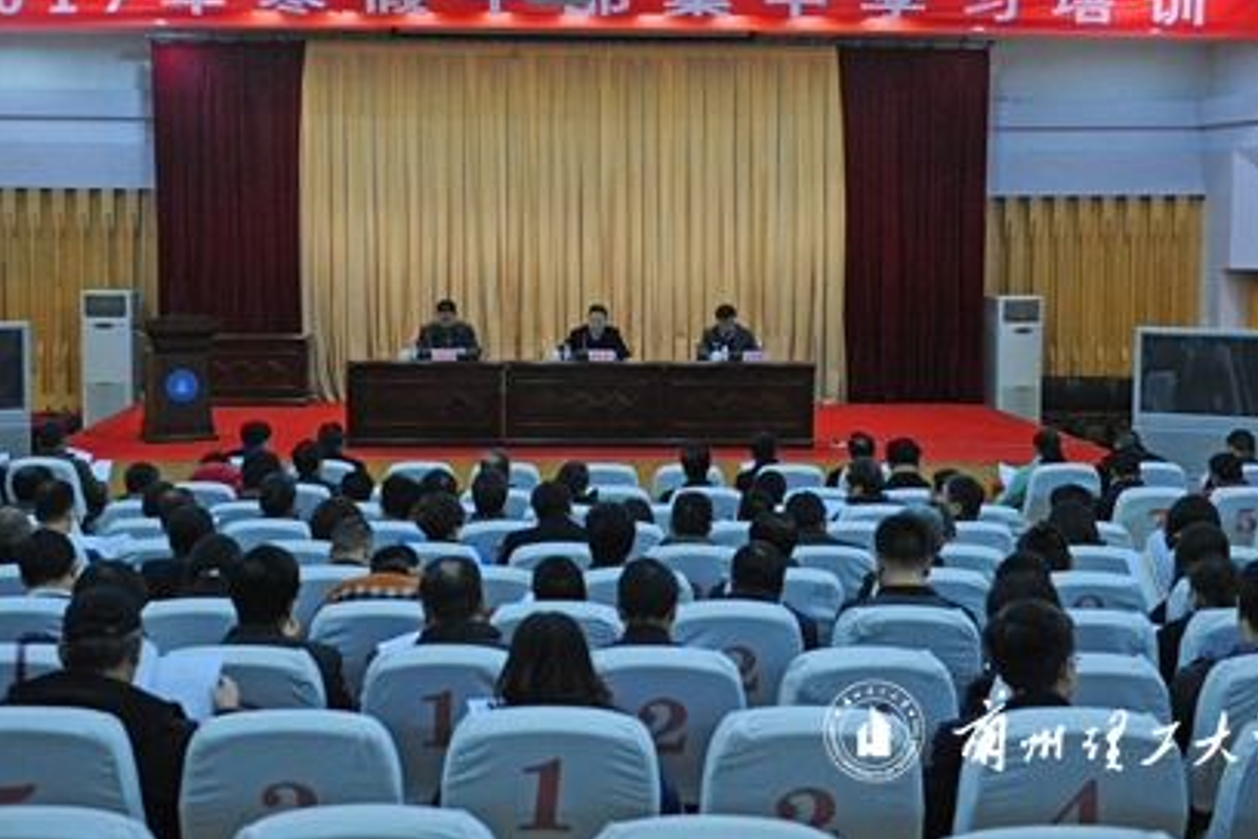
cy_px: 332
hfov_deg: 40.3
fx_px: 1712
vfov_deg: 27.5
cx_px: 570
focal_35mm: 49
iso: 3200
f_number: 3.2
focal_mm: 40
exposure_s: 1/100
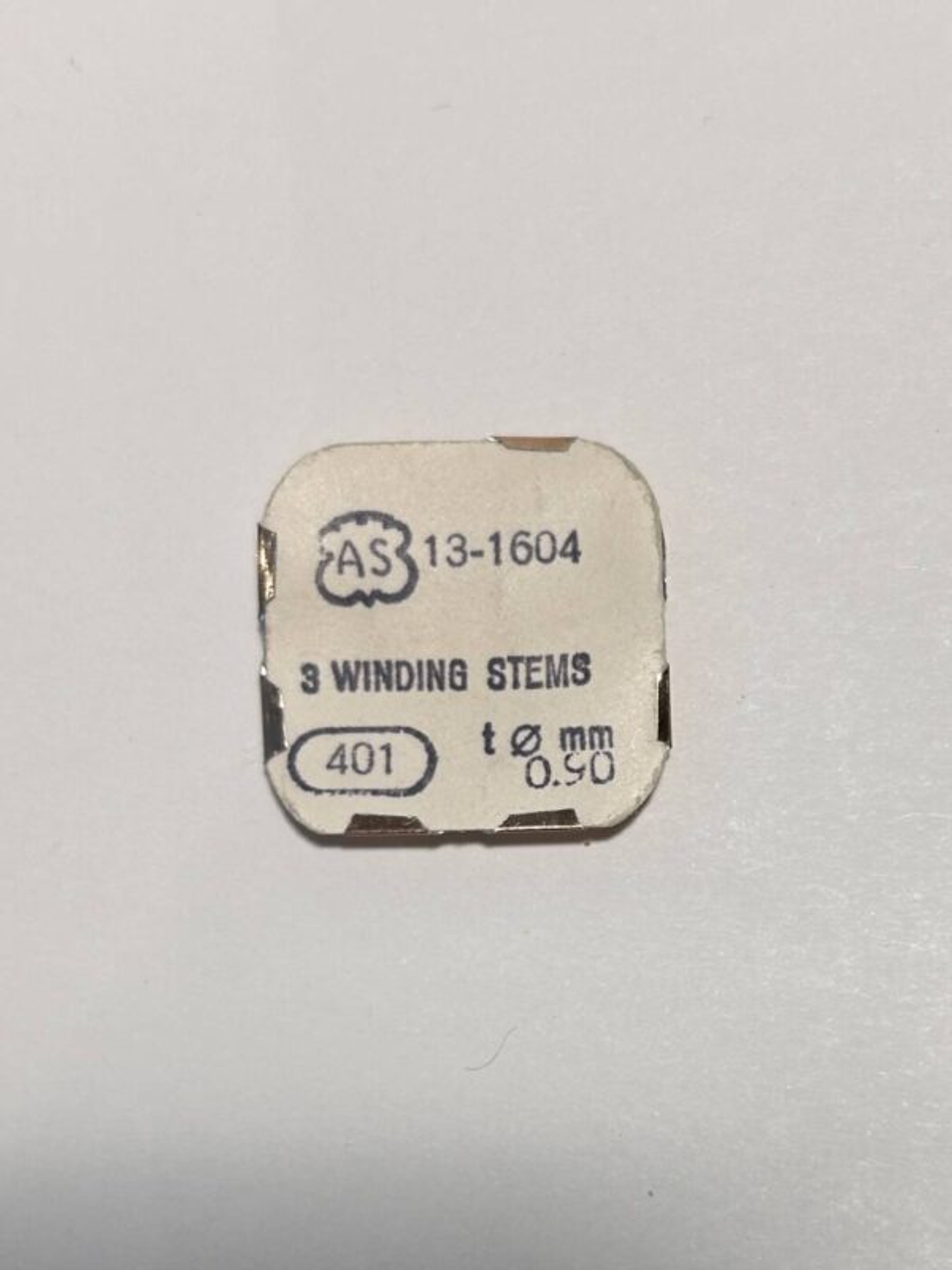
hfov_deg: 53.1
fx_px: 953
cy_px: 635
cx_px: 476
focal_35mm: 26
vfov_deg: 67.3
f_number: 1.5
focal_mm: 5.7
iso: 32
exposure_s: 1/100
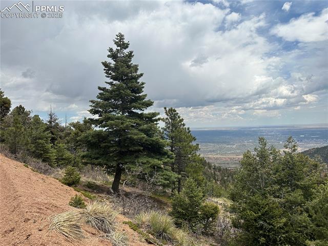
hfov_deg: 71.6
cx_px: 164
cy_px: 123
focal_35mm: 24
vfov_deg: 56.8
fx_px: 227
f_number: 1.78
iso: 80
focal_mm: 6.86
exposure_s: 1/8197
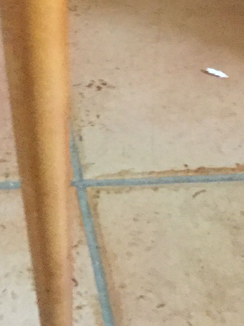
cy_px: -47
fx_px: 940
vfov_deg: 18.7
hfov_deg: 14.4
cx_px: -25
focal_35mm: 100
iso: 320
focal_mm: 3.3
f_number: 2.4
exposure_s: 1/17
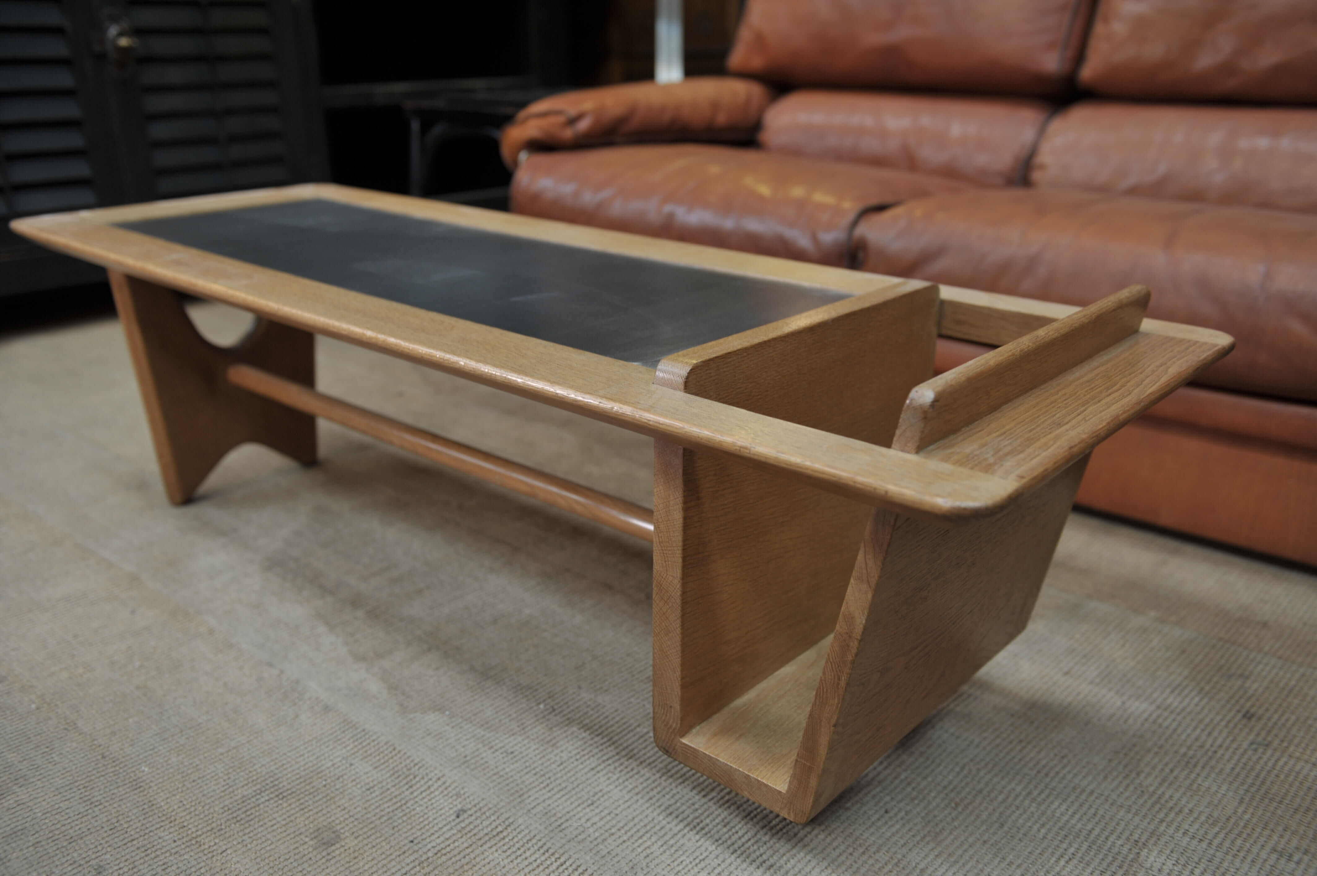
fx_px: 1170
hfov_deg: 58.7
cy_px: 438
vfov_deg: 41.1
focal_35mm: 32
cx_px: 658
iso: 250
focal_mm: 32
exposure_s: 1/50
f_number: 3.5
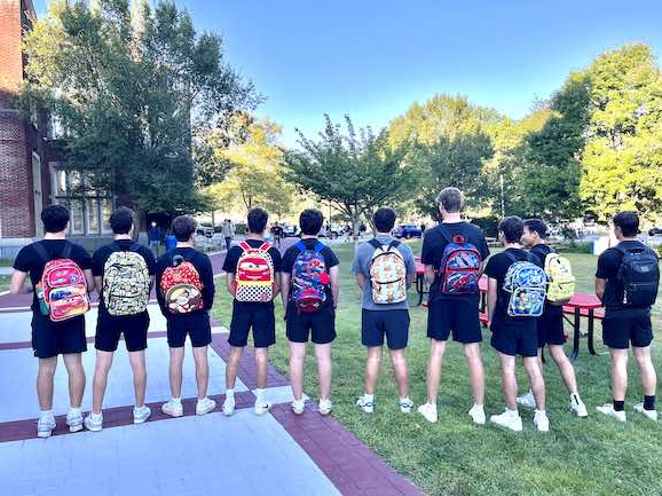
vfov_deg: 51.3
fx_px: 516
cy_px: 249
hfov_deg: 65.3
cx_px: 326
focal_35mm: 27
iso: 50
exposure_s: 1/354
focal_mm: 5.1
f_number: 1.6
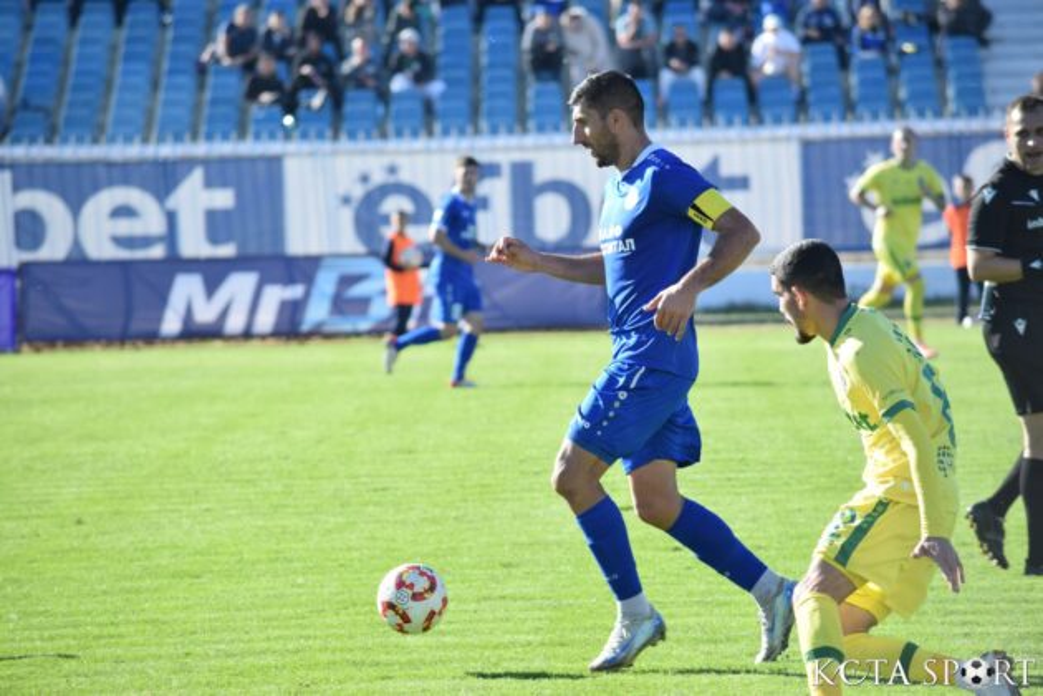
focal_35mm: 278
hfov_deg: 7.4
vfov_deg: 5.0
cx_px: 522
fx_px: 8039
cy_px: 348
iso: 400
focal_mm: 185
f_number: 5
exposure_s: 1/800
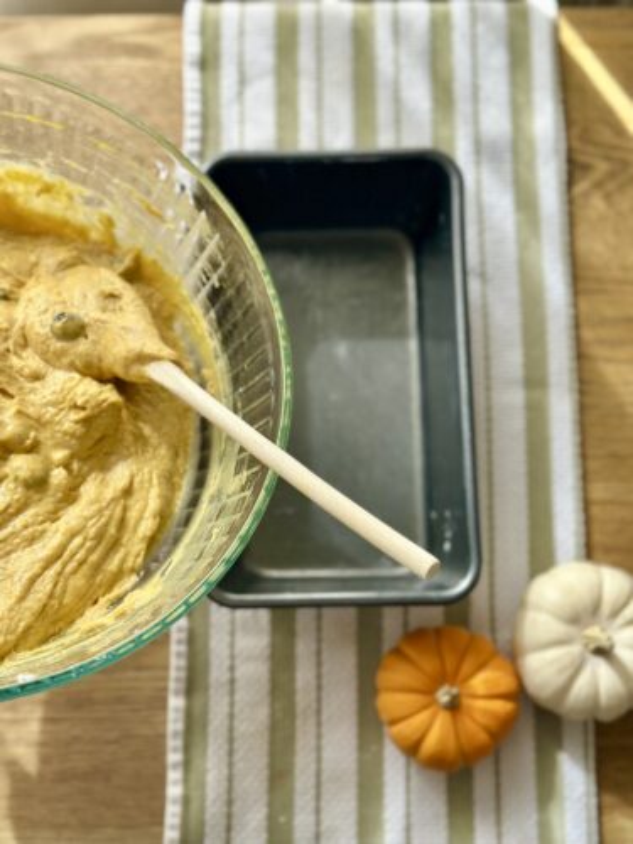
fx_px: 1170
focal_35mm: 48
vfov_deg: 39.7
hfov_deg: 30.3
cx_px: 316
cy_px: 422
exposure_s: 1/980
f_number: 1.78
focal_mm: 6.86
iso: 80
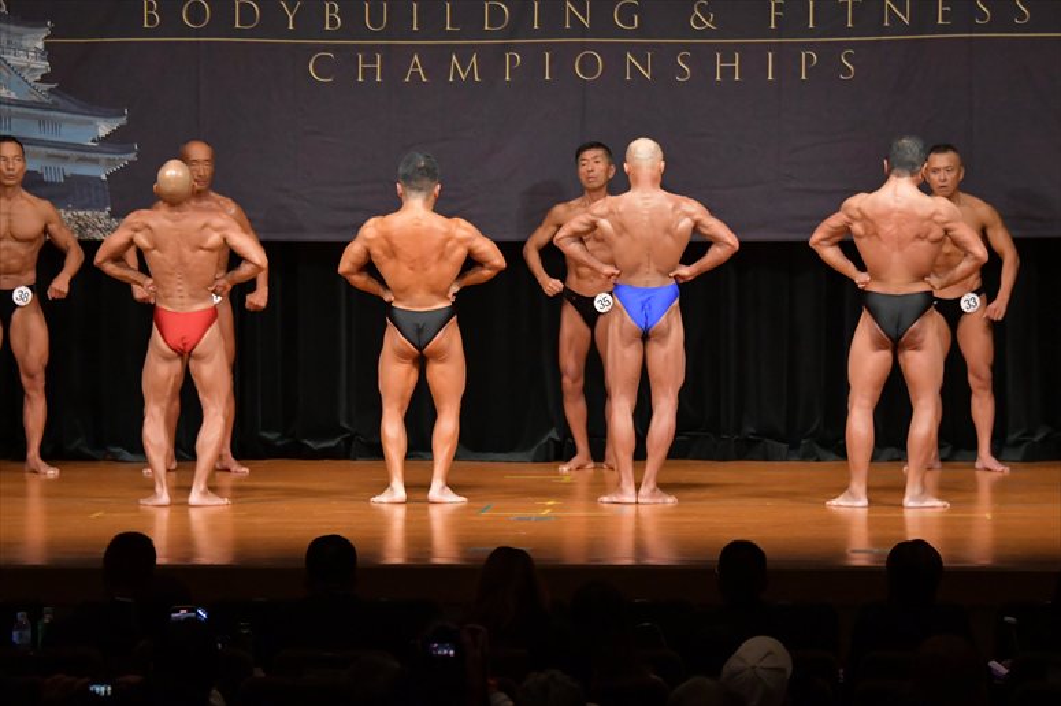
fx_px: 5126
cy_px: 353
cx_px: 530
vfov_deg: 7.9
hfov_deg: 11.8
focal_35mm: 174
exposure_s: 1/400
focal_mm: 116
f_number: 5.6
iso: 5000
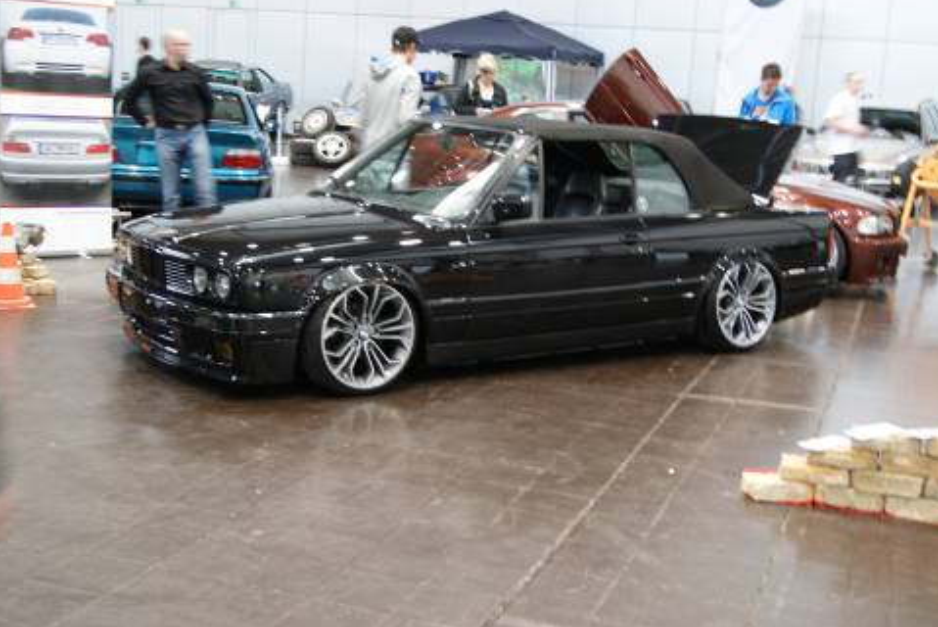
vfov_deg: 28.7
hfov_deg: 41.9
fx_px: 1225
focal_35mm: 47
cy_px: 304
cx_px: 482
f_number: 4.5
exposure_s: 1/6
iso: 400
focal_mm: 30
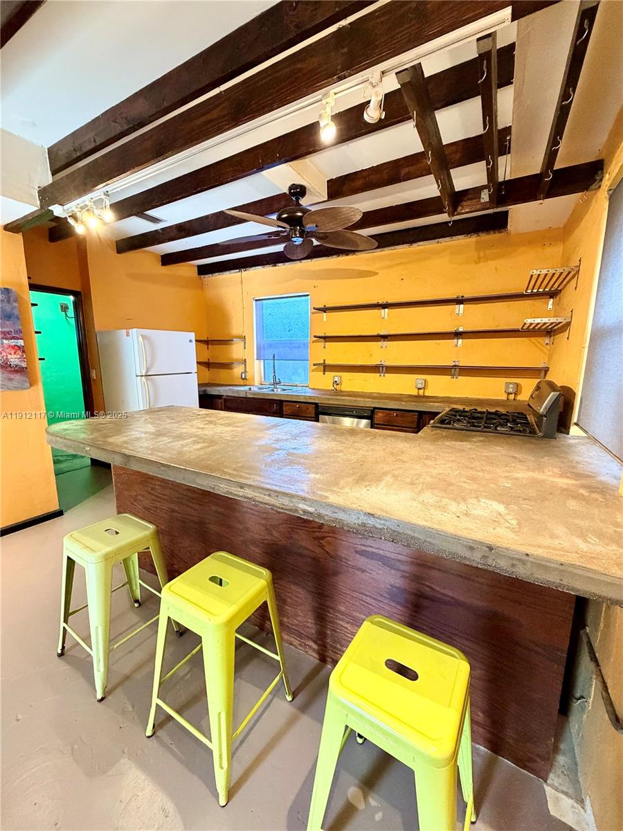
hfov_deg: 85.7
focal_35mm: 14
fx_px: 336
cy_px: 416
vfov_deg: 102.1
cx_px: 312
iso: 500
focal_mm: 2.22
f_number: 2.2
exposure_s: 1/60
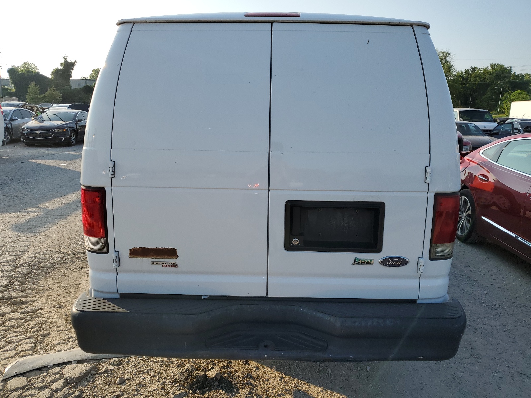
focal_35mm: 26
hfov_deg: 67.3
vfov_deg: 53.1
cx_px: 266
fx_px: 399
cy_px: 199
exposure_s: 1/2500
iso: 50
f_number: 1.5
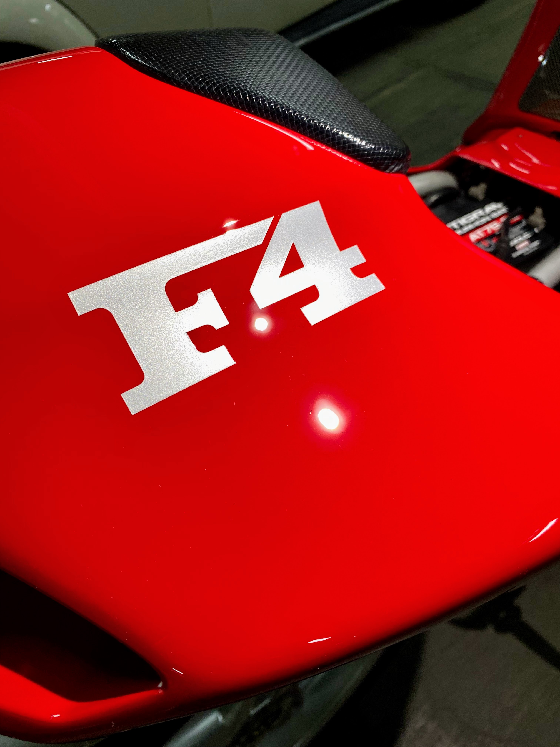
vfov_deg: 67.3
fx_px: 561
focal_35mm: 26
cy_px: 374
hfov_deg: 53.1
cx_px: 280
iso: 50
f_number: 1.8
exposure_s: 1/120
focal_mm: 4.25
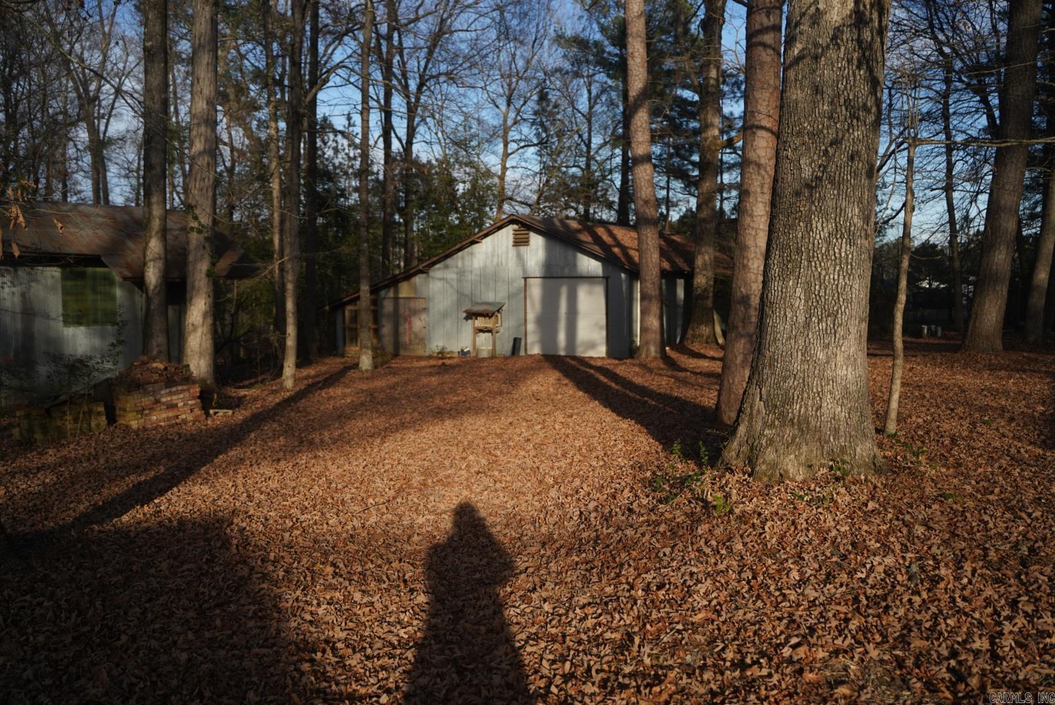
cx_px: 528
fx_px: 850
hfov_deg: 63.6
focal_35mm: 29
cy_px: 352
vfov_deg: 45.0
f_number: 2.8
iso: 800
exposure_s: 1/8000
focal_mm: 29
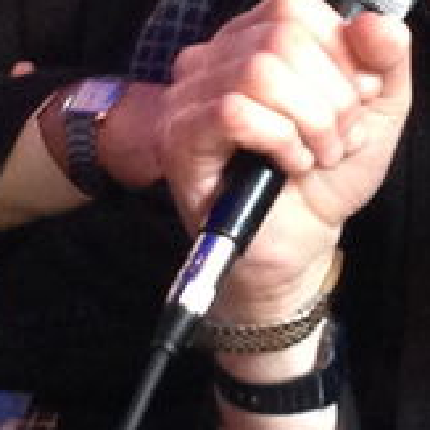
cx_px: 477
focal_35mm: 251
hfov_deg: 6.9
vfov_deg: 6.9
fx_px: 3528
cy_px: -82
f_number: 2.4
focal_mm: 4.13
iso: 200
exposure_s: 1/20
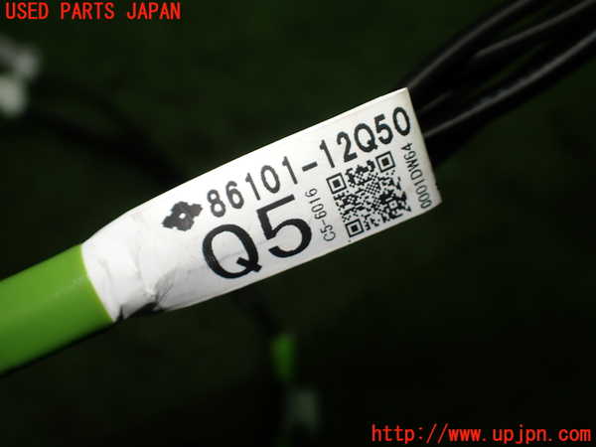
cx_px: 298
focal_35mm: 30
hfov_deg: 60.0
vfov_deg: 46.8
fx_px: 517
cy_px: 224
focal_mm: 5.4
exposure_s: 1/125
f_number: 2.3
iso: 100
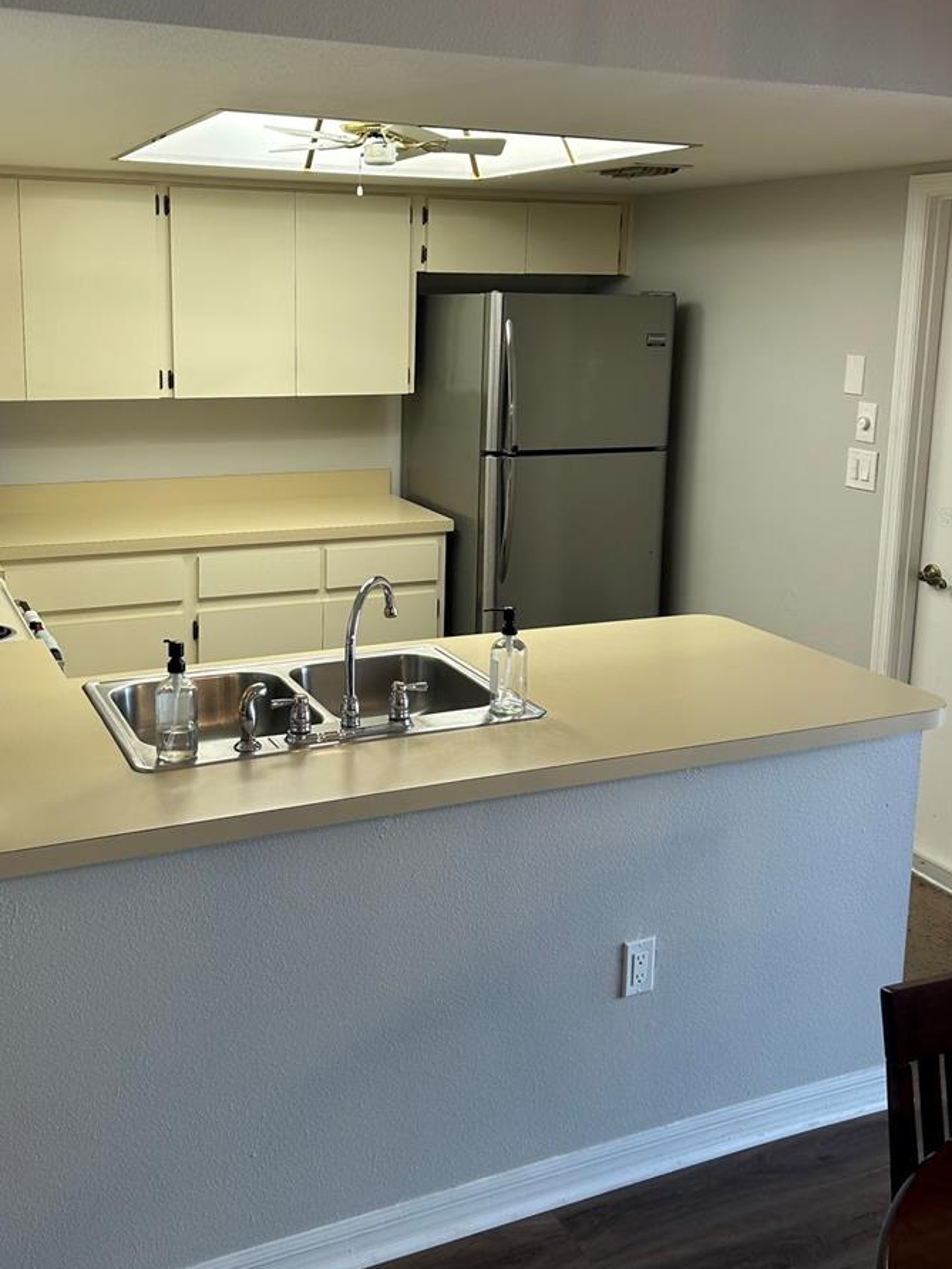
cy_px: 517
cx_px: 401
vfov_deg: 52.3
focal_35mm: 35
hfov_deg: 40.6
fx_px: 1282
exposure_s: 1/125
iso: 50
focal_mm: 5.7
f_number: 1.5
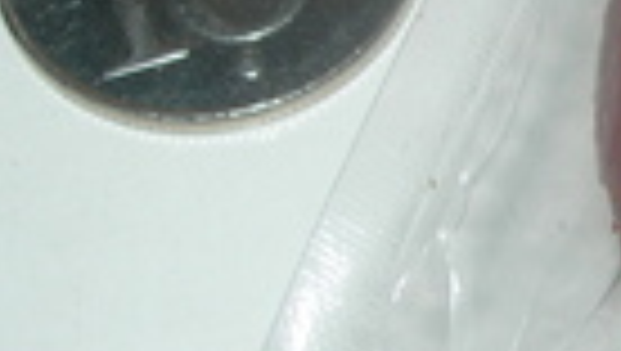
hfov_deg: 13.6
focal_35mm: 150
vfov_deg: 8.1
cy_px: 110
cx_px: 873
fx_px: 2473
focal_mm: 7.8
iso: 50
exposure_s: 1/60.1
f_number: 4.8
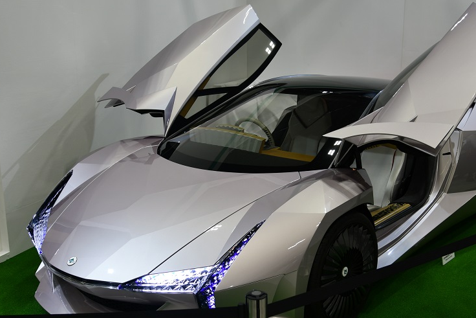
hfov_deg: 44.4
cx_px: 271
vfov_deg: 30.5
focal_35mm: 44
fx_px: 582
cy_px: 178
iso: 100
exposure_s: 1/50
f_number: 4
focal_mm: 24
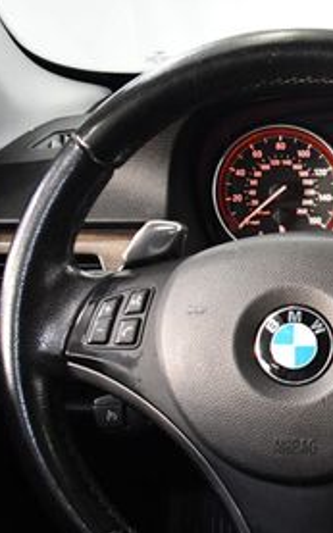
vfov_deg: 24.3
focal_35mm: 85
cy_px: 314
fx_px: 1235
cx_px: 589
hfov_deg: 13.8
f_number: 3.5
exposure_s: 1/100
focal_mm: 18
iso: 3200
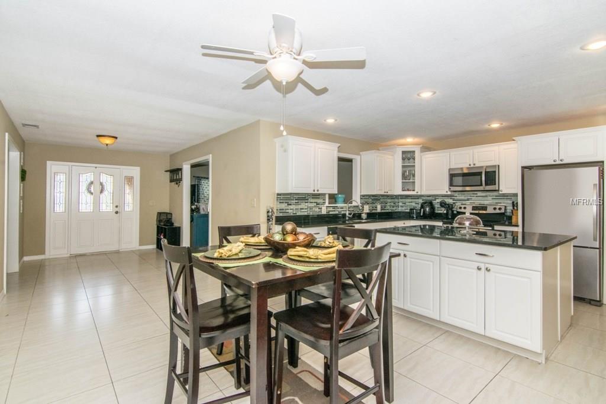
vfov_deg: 72.1
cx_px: 303
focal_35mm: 16
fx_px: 278
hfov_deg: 95.0
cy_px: 202
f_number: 13
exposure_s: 1/80
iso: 640
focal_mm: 11
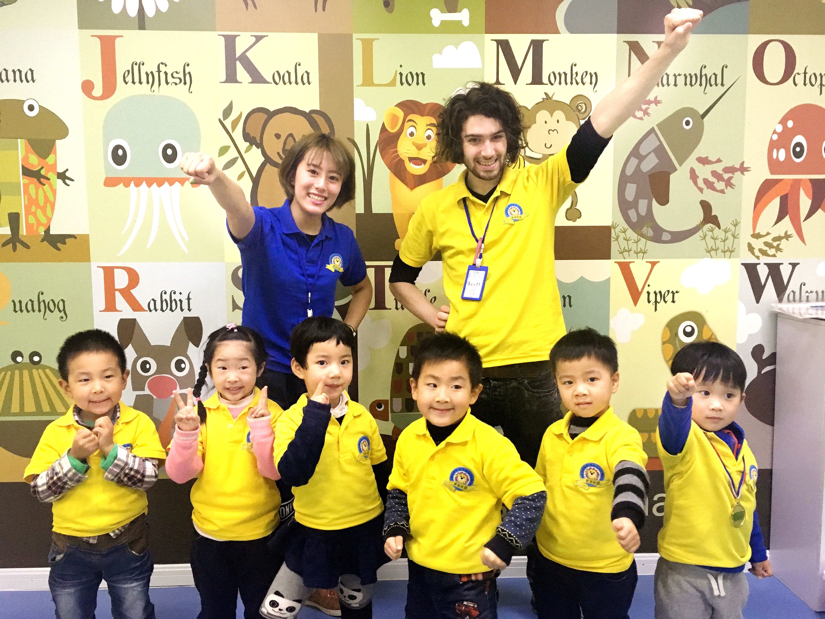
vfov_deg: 48.2
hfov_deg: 61.7
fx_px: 691
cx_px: 412
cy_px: 310
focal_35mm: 29
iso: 200
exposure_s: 1/25
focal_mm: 4.15
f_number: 2.2
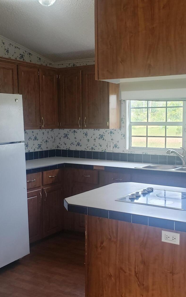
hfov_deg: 29.2
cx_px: 94
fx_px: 357
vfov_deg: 45.3
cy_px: 142
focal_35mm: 44
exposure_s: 1/120
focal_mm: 4.3
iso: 125
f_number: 2.4
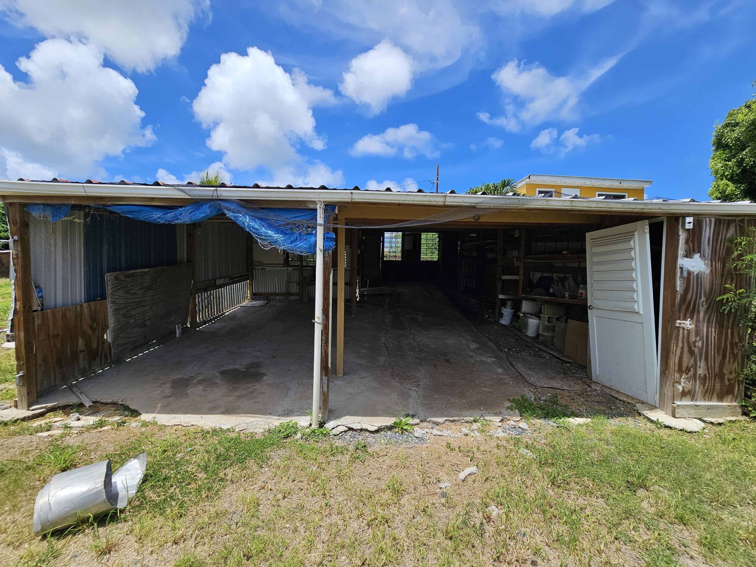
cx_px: 378
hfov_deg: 106.2
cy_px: 284
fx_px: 284
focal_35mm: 13
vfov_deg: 89.9
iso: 50
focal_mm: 2.2
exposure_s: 1/2423
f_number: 2.2
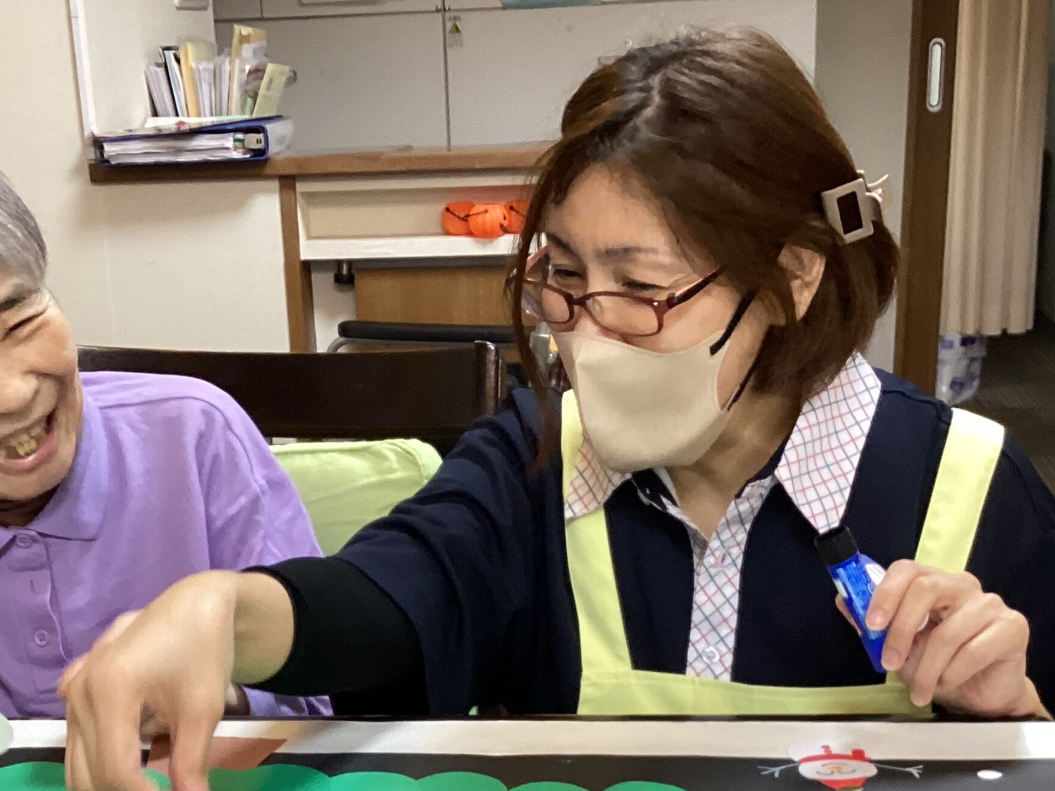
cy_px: 737
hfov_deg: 33.2
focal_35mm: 58
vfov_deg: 24.4
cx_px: 467
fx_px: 1767
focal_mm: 3.3
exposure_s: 1/50
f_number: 2.4
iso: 200
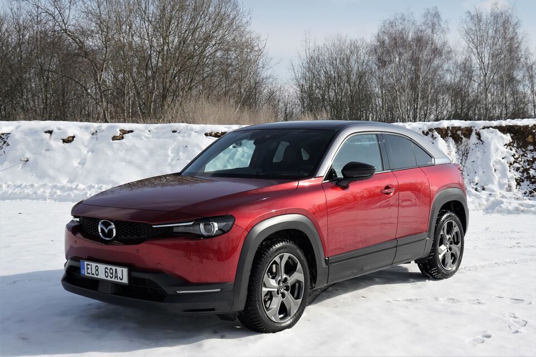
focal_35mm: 37
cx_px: 268
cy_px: 178
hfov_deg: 51.9
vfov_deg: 35.9
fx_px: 551
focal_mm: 37
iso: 125
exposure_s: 1/400
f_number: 8
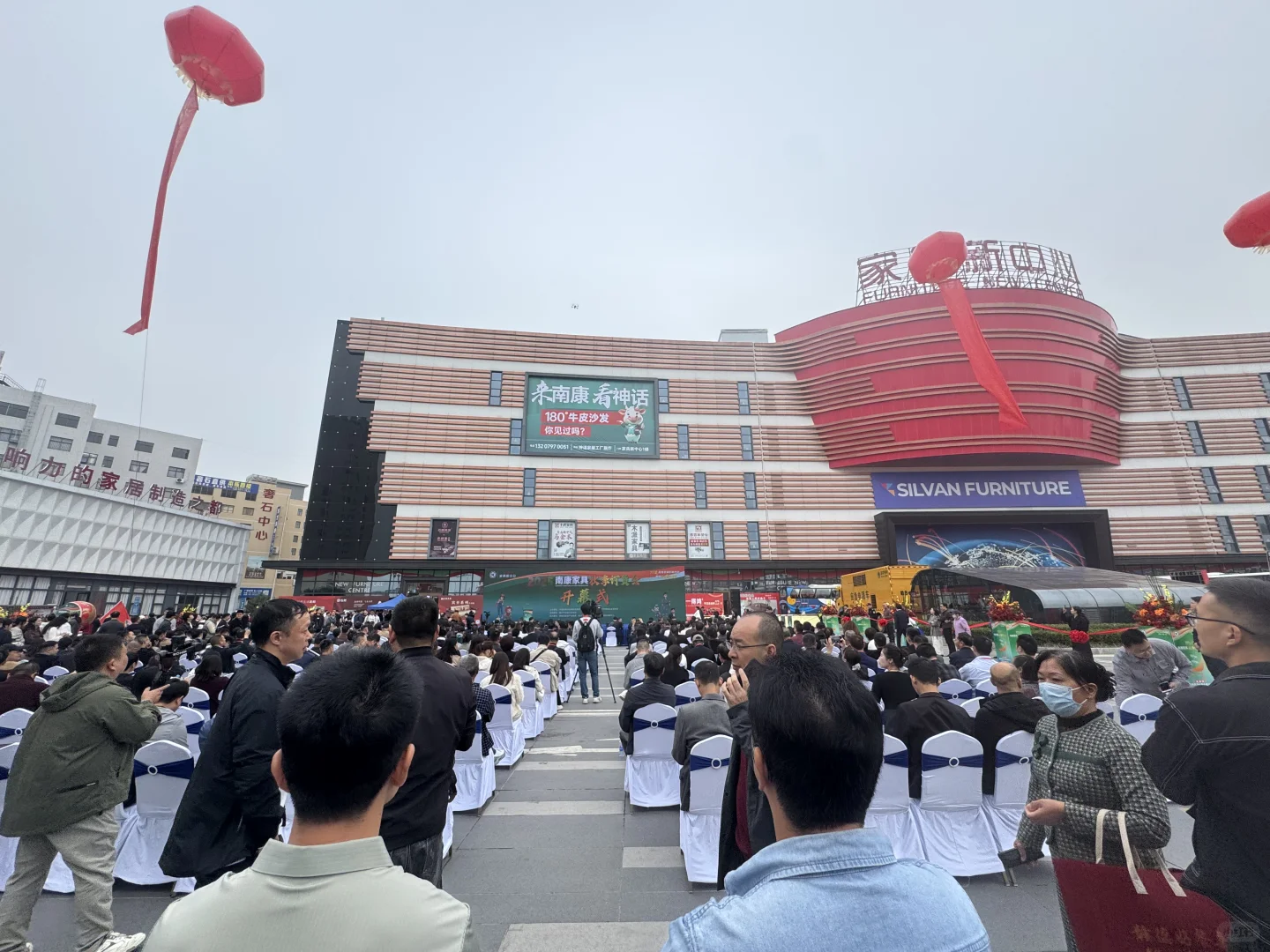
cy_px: 476
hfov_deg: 102.1
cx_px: 635
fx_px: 514
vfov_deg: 85.7
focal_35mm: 14
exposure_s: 1/596
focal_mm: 2.22
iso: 50
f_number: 2.2
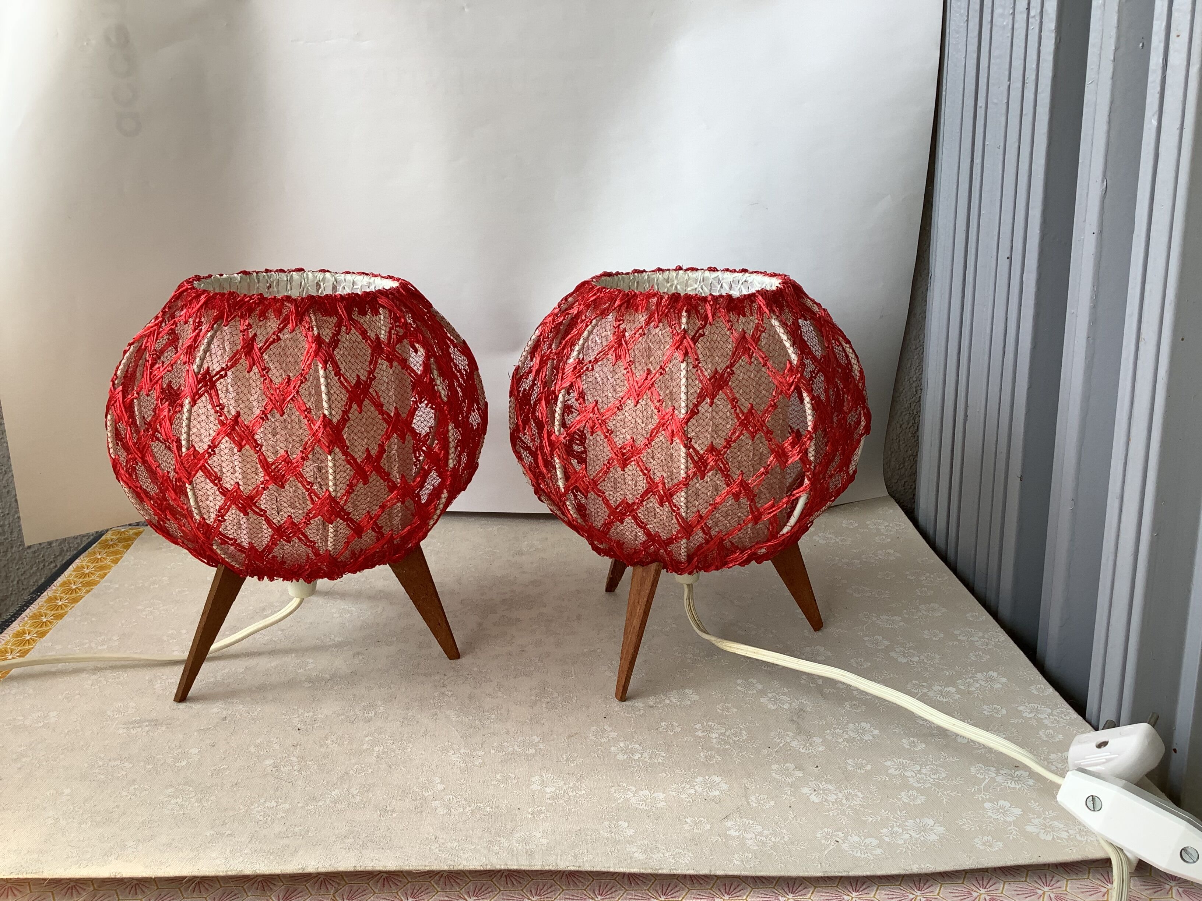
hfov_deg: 58.4
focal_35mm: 31
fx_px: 1076
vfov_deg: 45.4
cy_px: 450
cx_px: 601
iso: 25
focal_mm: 3.3
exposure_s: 1/154
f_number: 2.4
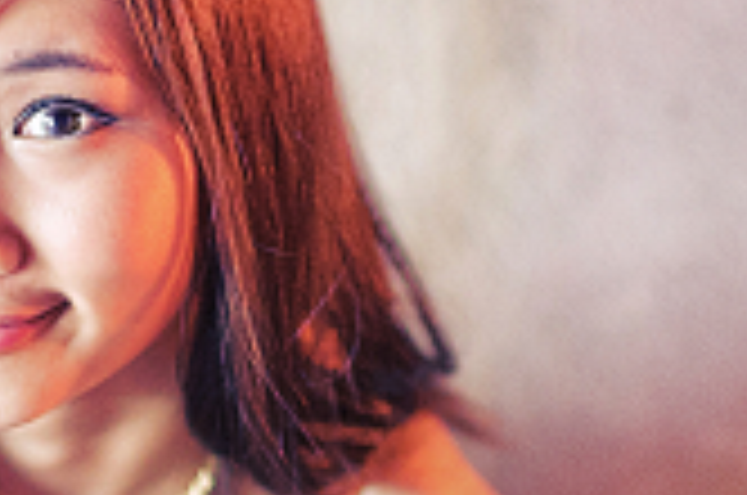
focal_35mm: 148
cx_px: 248
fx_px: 3065
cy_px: 137
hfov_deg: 13.9
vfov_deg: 9.2
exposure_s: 1/320
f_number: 1.4
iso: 1000
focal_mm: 35
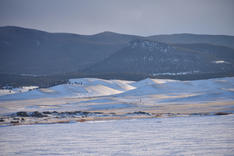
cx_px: 117
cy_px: 78
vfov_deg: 7.2
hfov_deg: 10.8
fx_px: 1235
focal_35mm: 190
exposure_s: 1/400
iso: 160
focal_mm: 190
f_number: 5.6
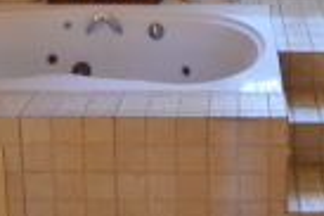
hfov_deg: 35.0
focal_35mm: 56
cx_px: 239
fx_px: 503
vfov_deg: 20.2
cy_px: -122
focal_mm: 10
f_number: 5.6
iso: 100
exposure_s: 1/1.6
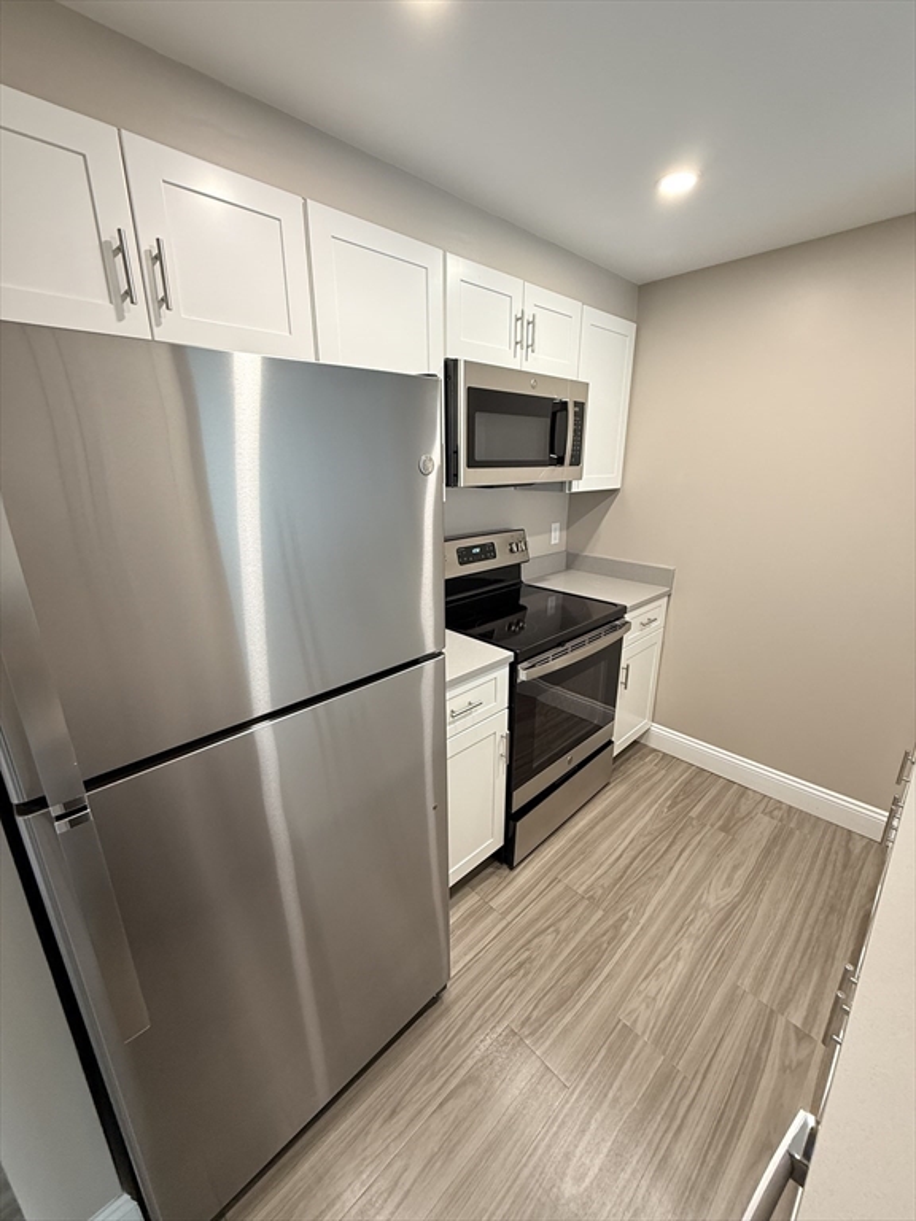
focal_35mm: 14
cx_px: 458
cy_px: 610
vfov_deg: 102.1
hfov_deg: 85.7
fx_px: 494
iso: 200
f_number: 2.2
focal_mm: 2.22
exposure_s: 1/60
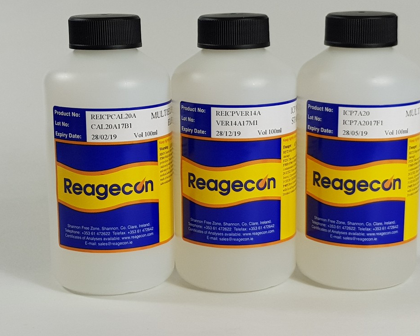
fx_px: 348
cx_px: 230
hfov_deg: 62.1
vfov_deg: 51.5
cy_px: 163
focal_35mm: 28
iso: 40
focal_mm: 4.2
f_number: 1.7
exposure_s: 1/233
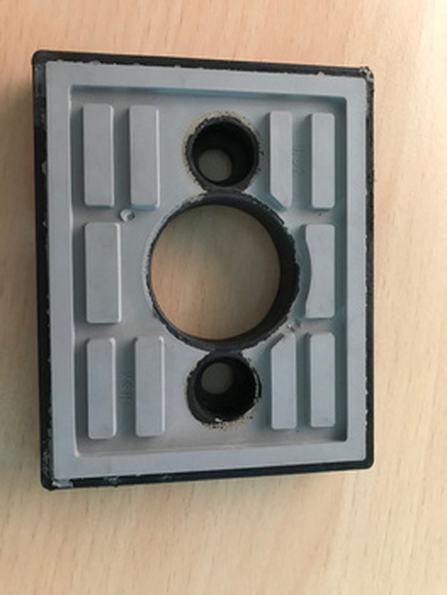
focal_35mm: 28
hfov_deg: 49.8
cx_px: 224
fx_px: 482
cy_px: 298
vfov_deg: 63.4
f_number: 1.8
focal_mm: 3.99
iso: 80
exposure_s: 1/8
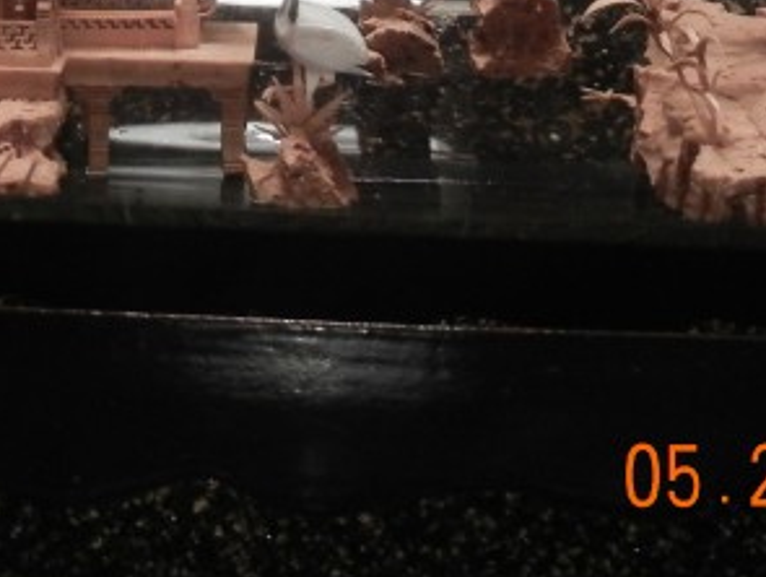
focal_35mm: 104
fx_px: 2304
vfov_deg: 13.4
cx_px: 112
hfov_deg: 18.6
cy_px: -314
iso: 400
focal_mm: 5.4
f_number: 3.5
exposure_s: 1/36.3
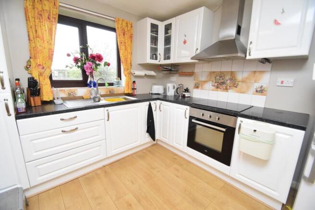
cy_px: 105
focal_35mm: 15
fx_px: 131
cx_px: 158
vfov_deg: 77.4
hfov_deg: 100.4
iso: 1400
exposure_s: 1/125
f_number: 3.5
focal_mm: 10
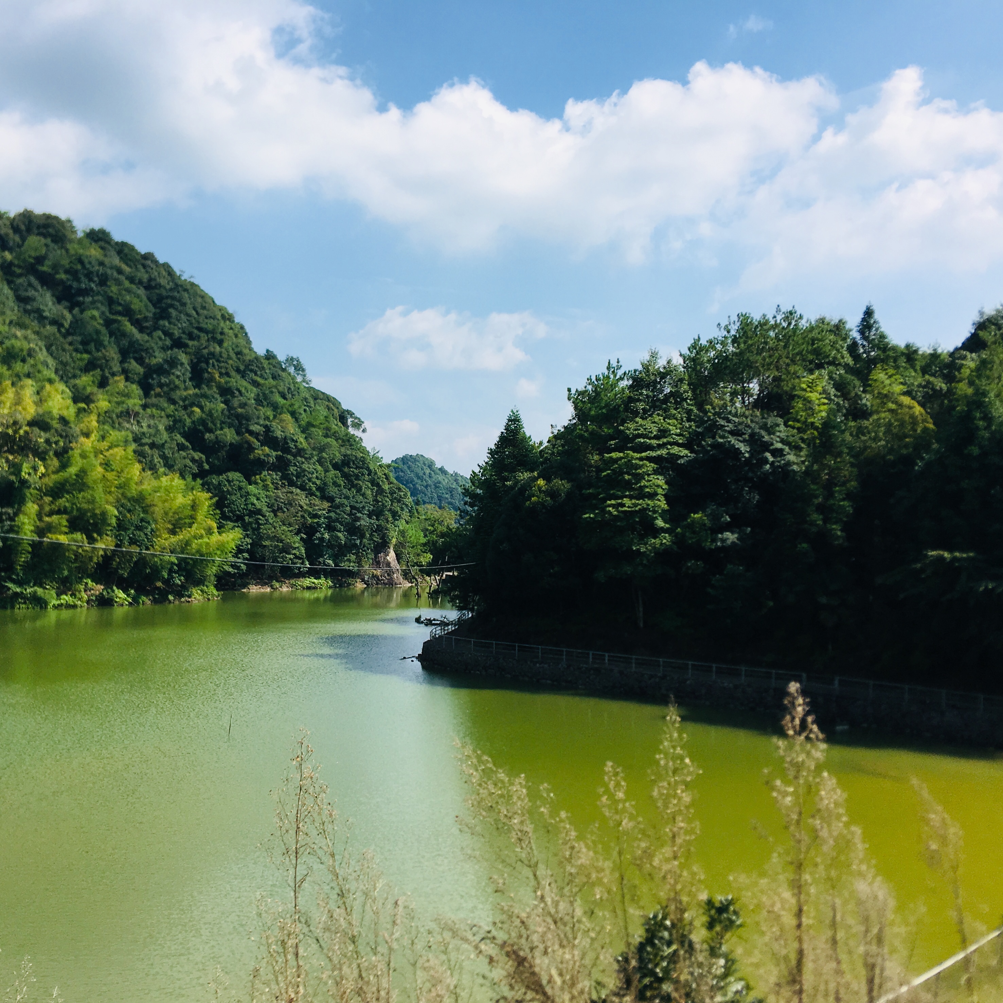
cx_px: 435
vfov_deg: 47.2
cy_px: 512
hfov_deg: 47.1
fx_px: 1147
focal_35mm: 35
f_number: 2.2
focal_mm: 4.15
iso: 25
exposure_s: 1/1876
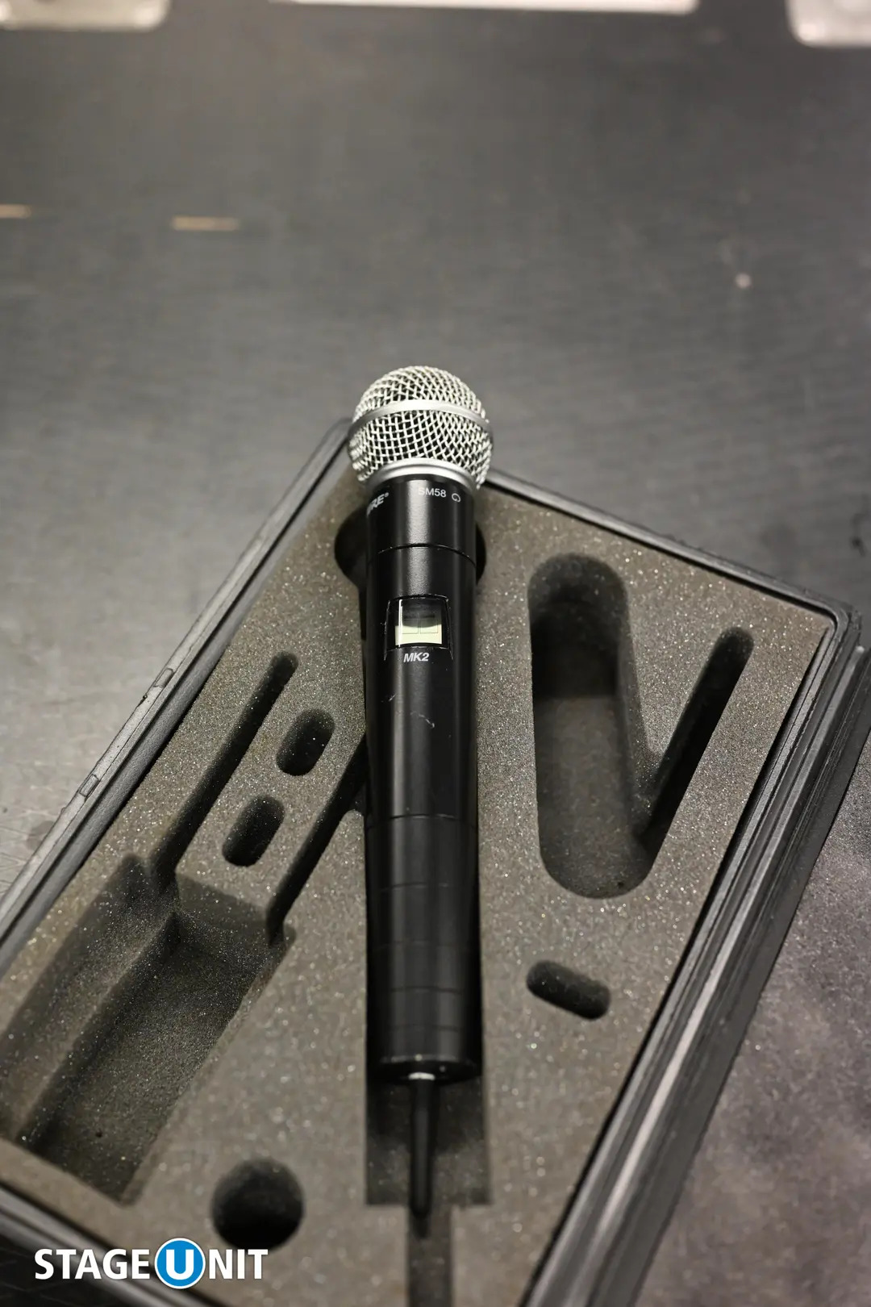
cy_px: 654
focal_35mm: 50
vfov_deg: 39.6
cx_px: 436
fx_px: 1814
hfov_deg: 27.0
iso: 3200
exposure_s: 1/125
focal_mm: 50
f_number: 2.8
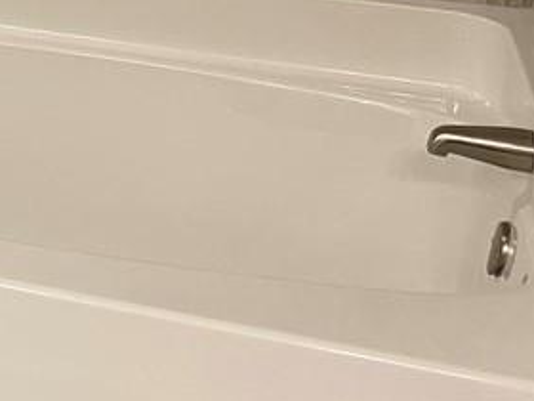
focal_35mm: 95
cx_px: -307
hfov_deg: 18.0
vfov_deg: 14.2
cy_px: -262
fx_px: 1466
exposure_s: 1/60
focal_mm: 4.25
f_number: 1.8
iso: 125
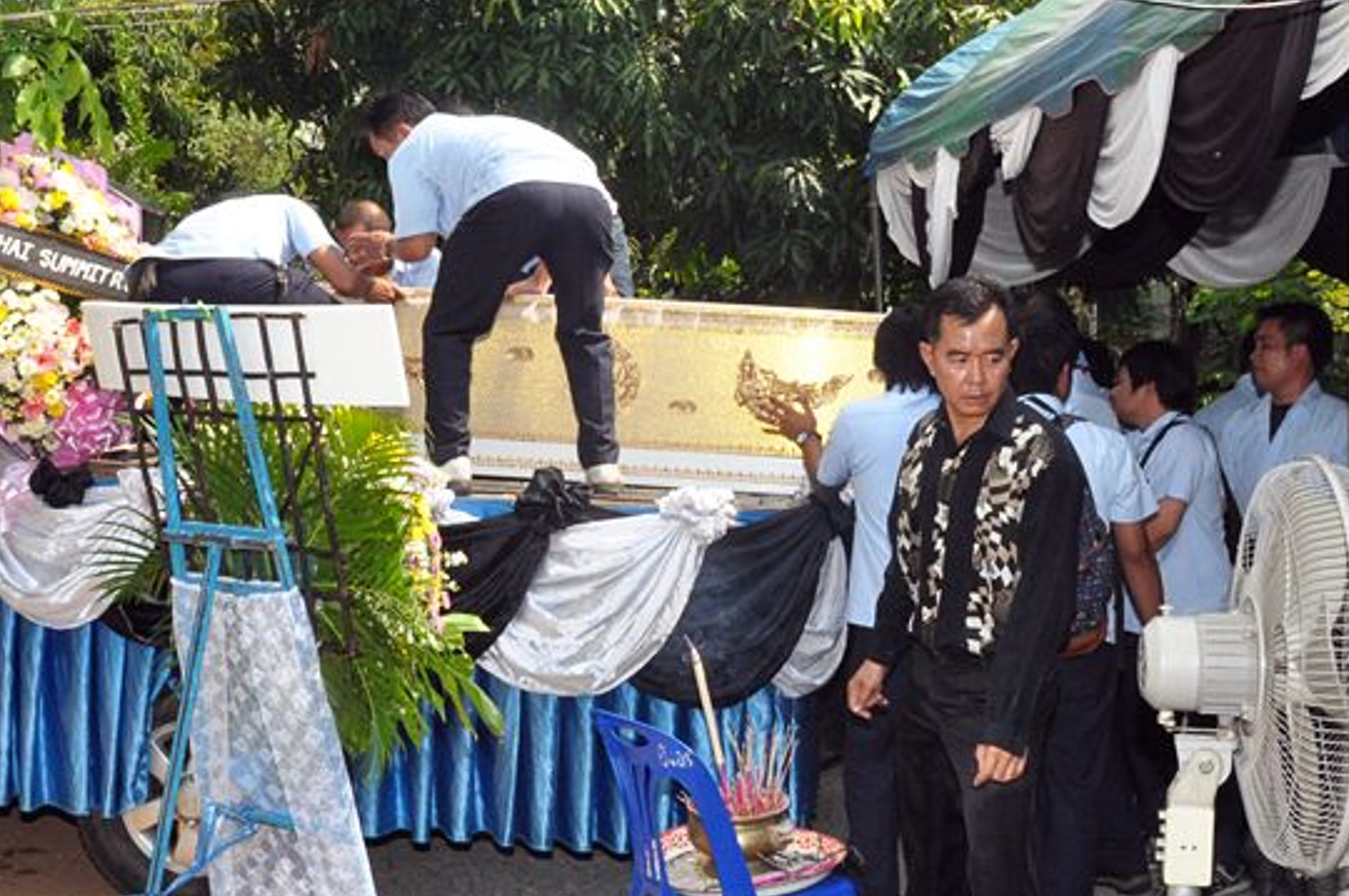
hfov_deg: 43.6
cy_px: 459
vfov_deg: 29.8
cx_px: 682
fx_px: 1685
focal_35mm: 45
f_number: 20
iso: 1600
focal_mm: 18
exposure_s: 1/200
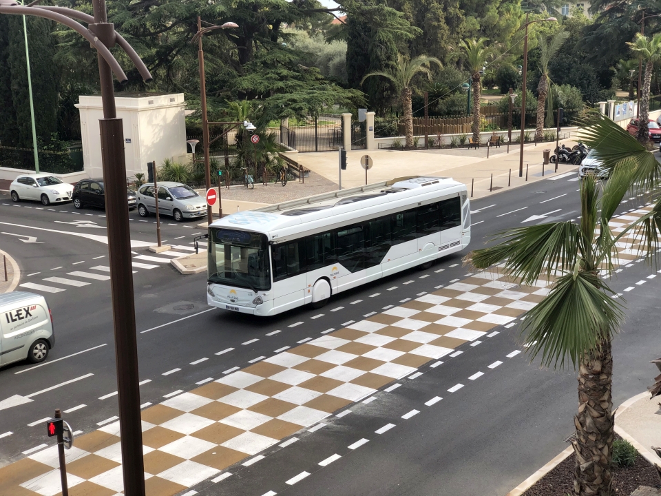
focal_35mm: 52
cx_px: 330
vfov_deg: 28.0
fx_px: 993
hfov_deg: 36.8
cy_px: 248
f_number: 2.4
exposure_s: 1/403
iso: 16
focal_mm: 6
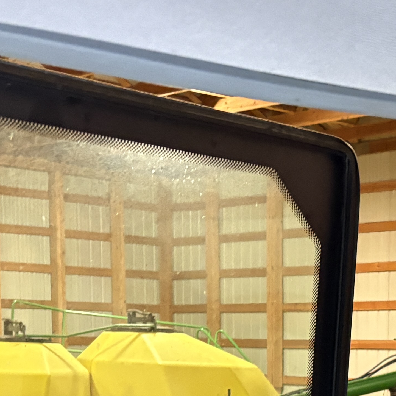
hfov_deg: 18.6
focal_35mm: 91
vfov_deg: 18.3
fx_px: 1178
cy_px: 451
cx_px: 386
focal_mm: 5.96
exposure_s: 1/60
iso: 400
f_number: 1.6
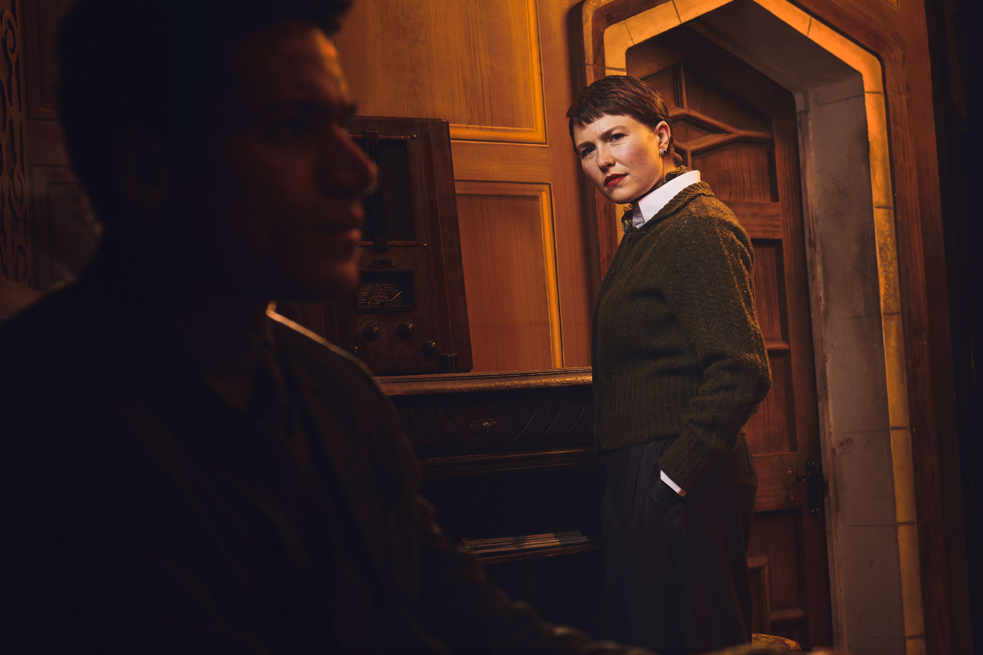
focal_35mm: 50
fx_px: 1365
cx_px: 492
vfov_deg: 27.0
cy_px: 328
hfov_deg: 39.6
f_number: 5.6
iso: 640
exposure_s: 1/200
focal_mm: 50
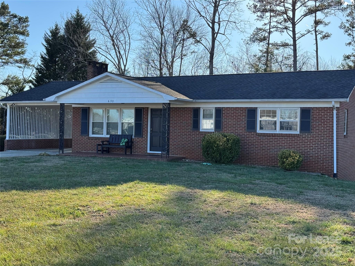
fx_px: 492
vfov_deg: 30.3
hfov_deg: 39.7
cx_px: 178
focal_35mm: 48
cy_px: 133
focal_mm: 6.76
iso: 64
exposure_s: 1/1458
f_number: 1.78
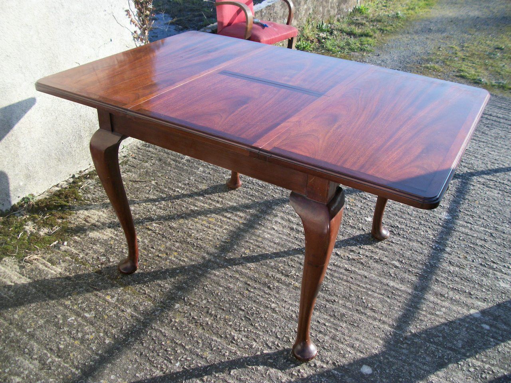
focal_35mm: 32
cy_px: 192
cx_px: 256
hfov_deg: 56.8
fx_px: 472
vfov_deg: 44.2
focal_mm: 5.7
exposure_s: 1/400
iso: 80
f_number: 2.9
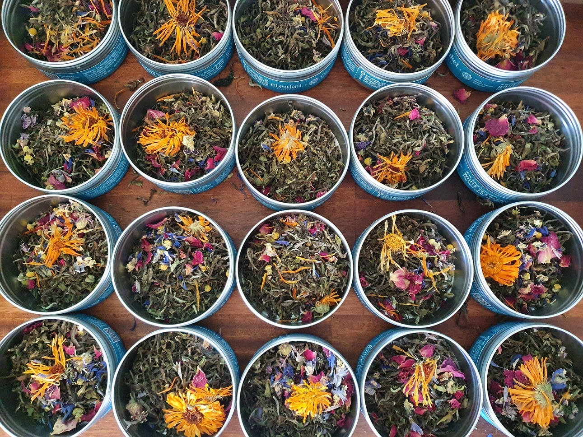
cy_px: 218
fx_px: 438
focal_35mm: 26
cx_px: 292
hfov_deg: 67.3
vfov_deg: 53.1
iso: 800
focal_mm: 4.32
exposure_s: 1/50
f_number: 1.5
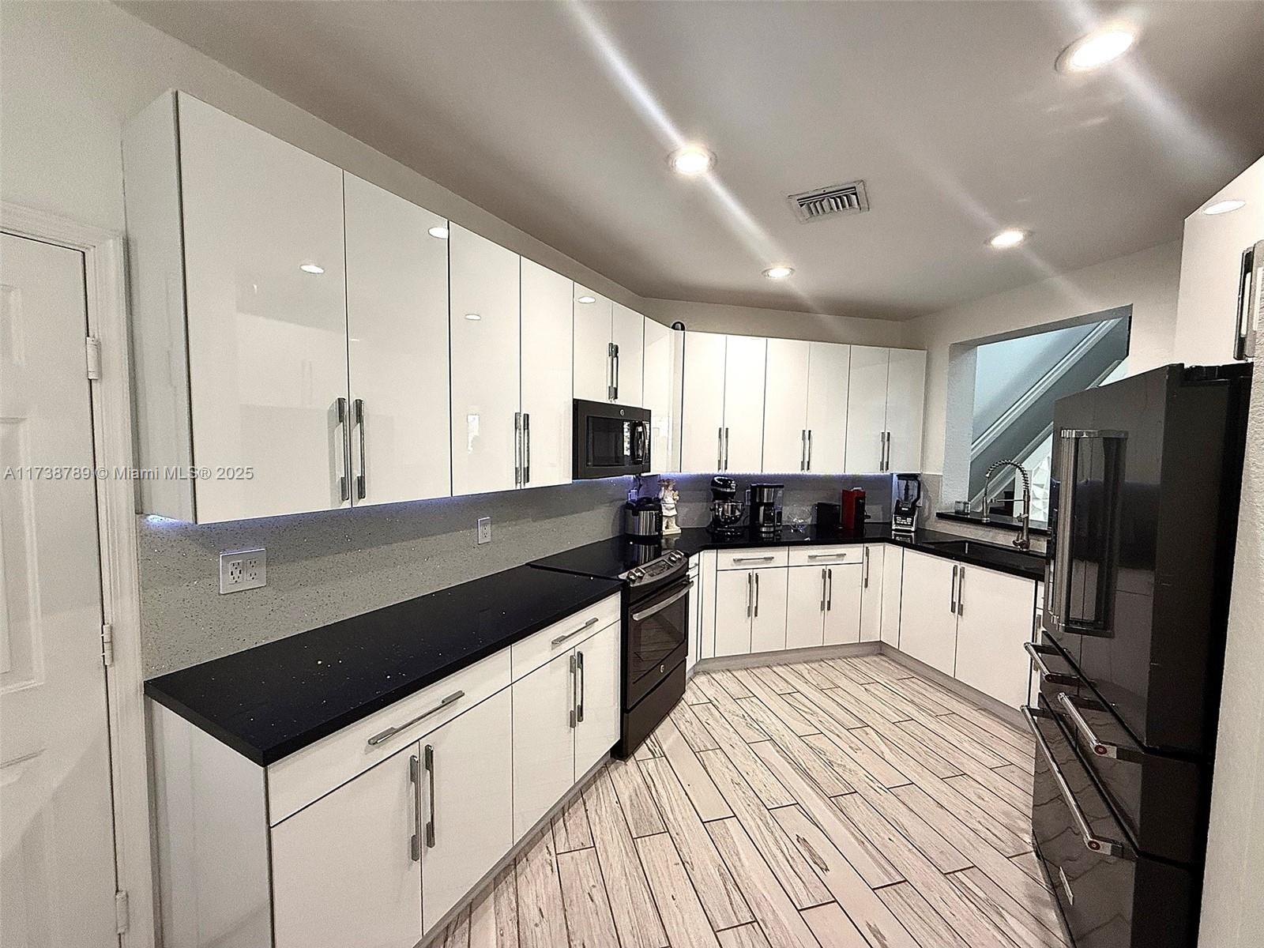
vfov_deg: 85.7
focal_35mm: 14
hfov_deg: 102.1
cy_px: 474
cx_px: 632
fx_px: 511
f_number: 2.2
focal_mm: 2.22
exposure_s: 1/120
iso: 250
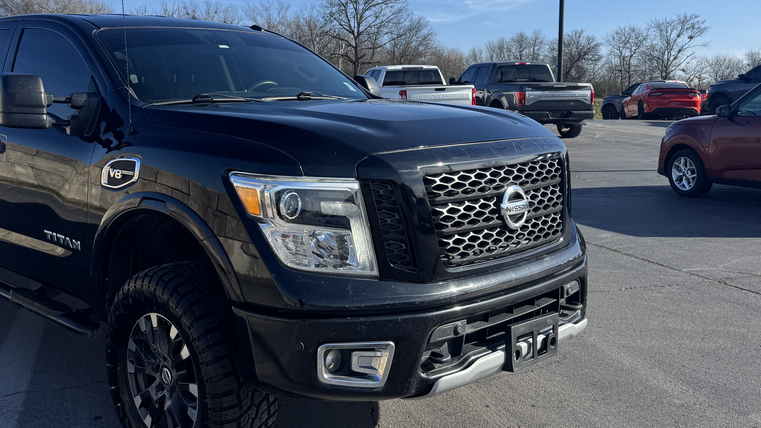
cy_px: 123
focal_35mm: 38
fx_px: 767
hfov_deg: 52.0
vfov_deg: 30.8
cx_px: 269
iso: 80
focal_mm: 6.76
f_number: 1.78
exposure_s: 1/4049
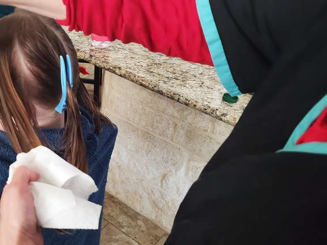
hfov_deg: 49.4
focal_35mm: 37
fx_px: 350
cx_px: 112
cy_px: 128
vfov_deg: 38.7
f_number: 1.5
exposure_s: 1/59
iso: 500
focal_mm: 4.3
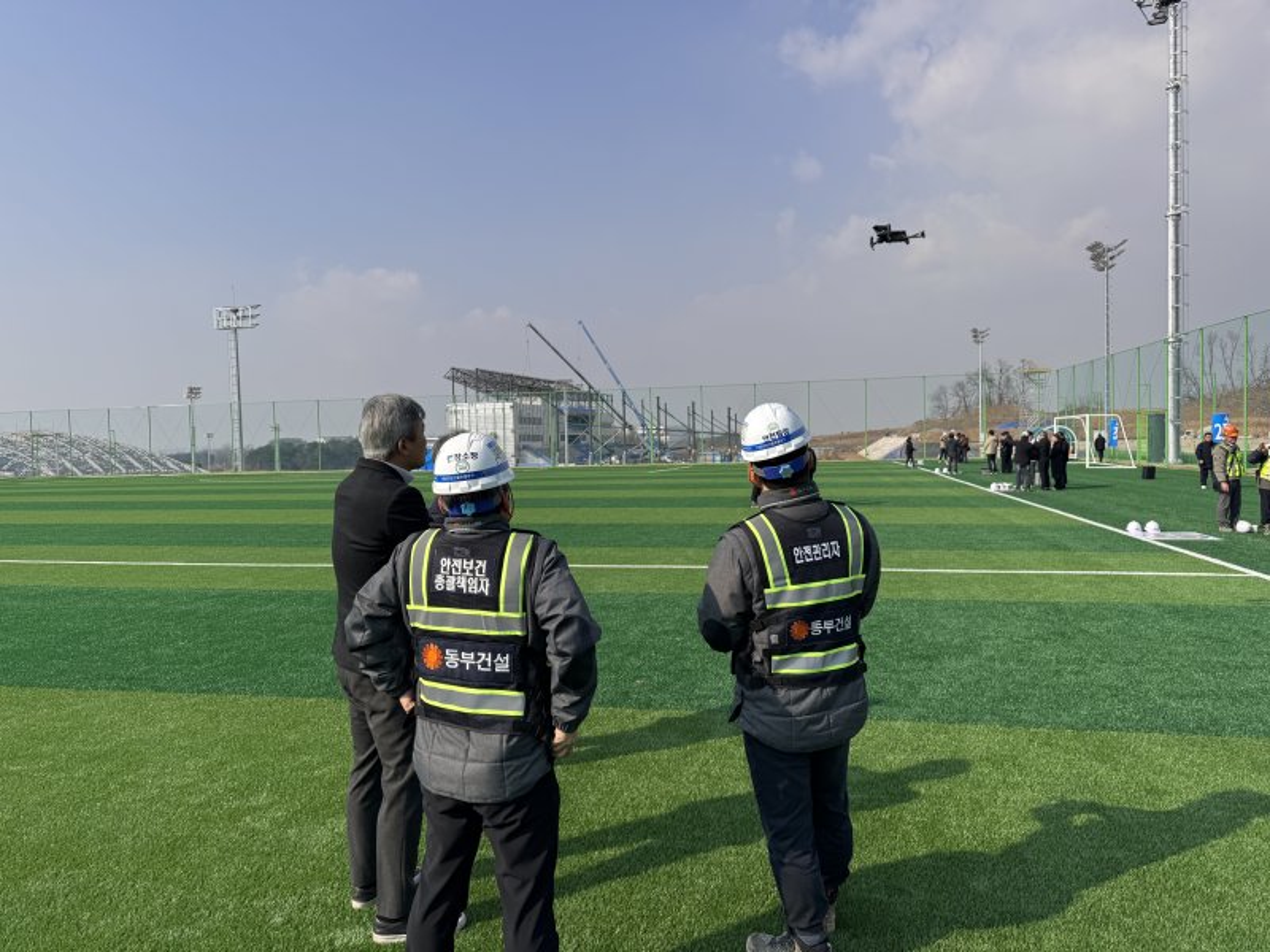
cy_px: 476
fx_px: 881
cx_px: 635
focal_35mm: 24
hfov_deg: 71.6
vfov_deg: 56.8
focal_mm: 6.76
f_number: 1.78
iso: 80
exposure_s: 1/5348
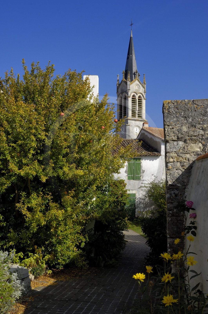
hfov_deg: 26.4
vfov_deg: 38.9
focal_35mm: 51
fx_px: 443
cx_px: 104
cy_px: 157
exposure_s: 1/160
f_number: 11
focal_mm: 34
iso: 100
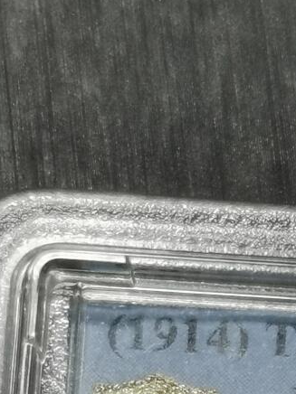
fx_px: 2873
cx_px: 356
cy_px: 795
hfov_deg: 5.9
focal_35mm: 252
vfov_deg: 7.5
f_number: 1.8
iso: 64
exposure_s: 1/90
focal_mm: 5.58
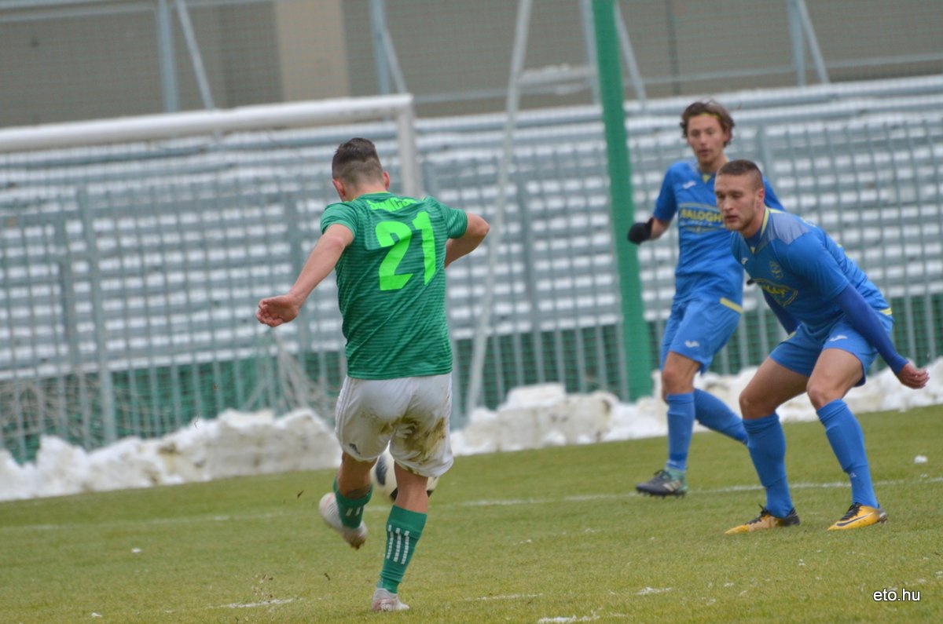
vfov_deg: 3.4
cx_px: 472
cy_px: 312
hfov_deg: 5.1
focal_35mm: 405
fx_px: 10588
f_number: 5.6
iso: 500
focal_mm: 270
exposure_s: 1/1000
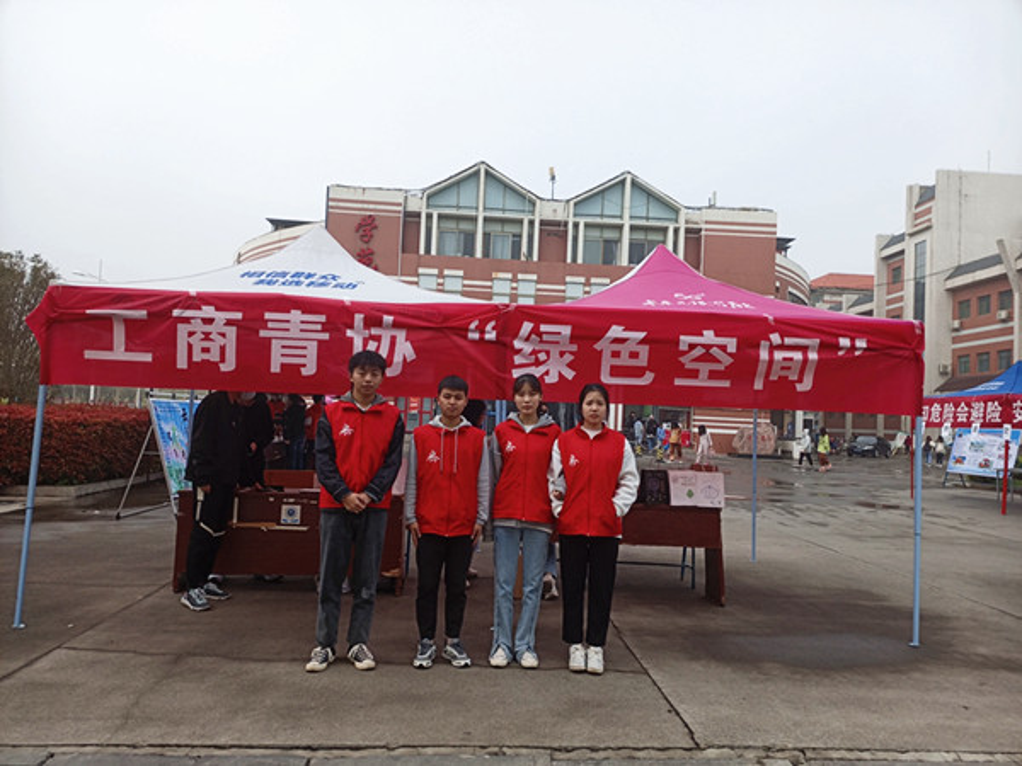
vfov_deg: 53.1
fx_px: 768
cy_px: 383
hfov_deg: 67.3
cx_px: 511
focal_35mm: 26
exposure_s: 1/731
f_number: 1.8
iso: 100
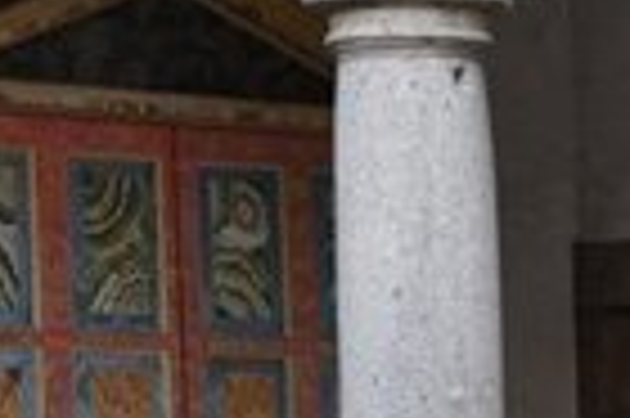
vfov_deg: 5.7
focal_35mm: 237
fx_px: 4143
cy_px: 544
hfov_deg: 8.2
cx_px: 1368
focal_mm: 32
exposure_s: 1/60
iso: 640
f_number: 4.2
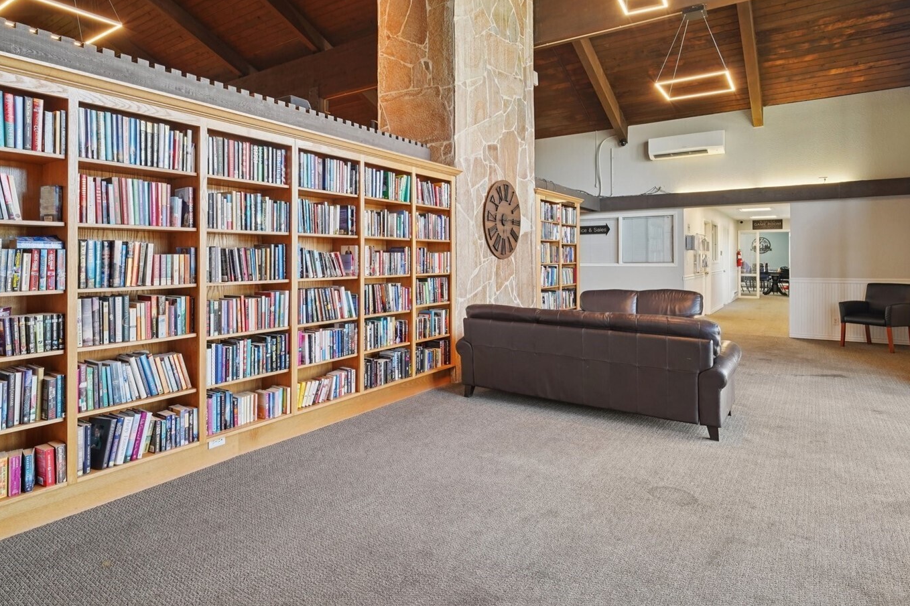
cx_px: 421
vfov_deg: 61.8
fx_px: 505
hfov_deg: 83.8
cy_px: 270
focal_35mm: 20
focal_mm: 16
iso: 1600
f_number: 8
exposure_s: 1/30
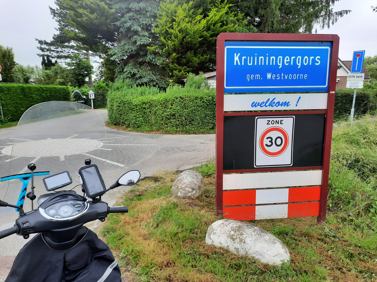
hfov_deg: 69.4
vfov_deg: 54.9
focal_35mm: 25
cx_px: 188
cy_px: 141
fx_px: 272
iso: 32
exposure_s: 1/149
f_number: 2
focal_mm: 4.6
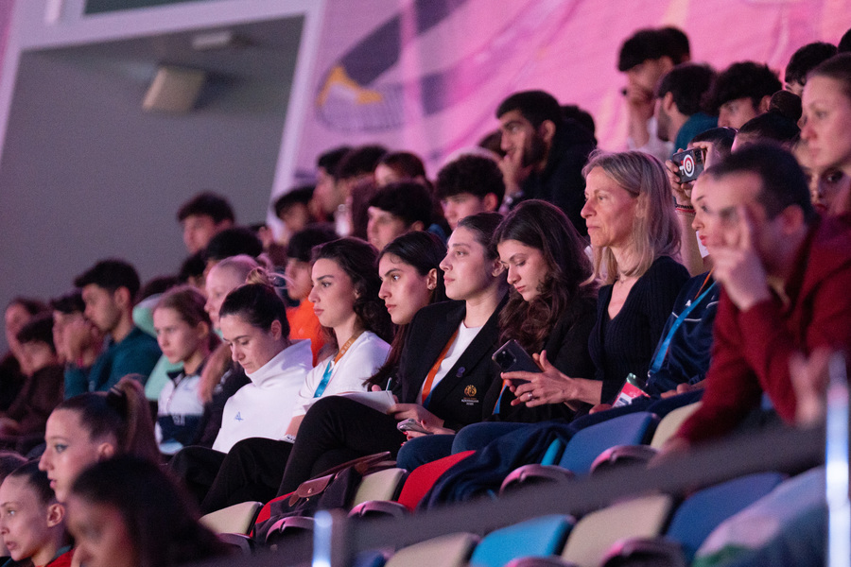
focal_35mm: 300
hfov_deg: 6.9
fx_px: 7091
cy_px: 284
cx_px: 426
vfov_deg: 4.6
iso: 3200
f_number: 2.8
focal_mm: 200
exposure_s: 1/200
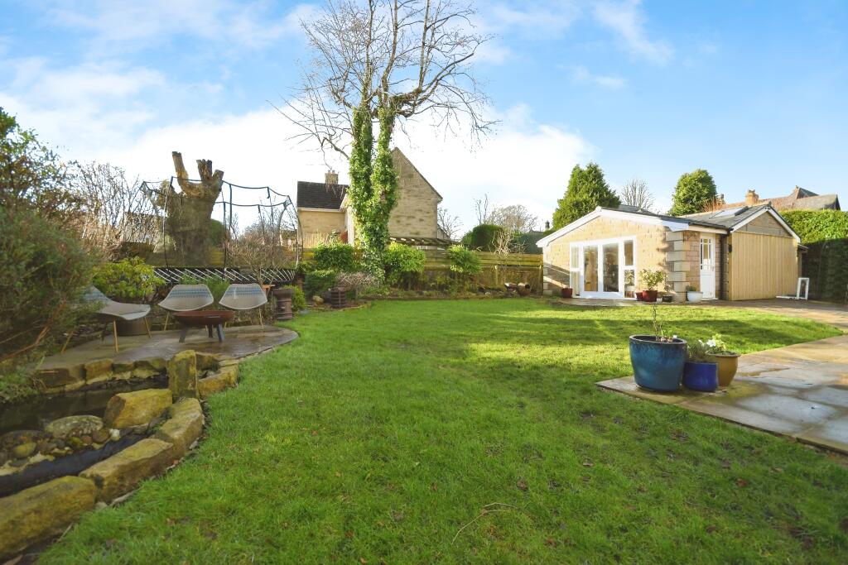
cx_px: 424
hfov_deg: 100.4
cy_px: 282
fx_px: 353
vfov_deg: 77.3
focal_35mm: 15
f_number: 8
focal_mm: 10
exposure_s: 1/400
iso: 400
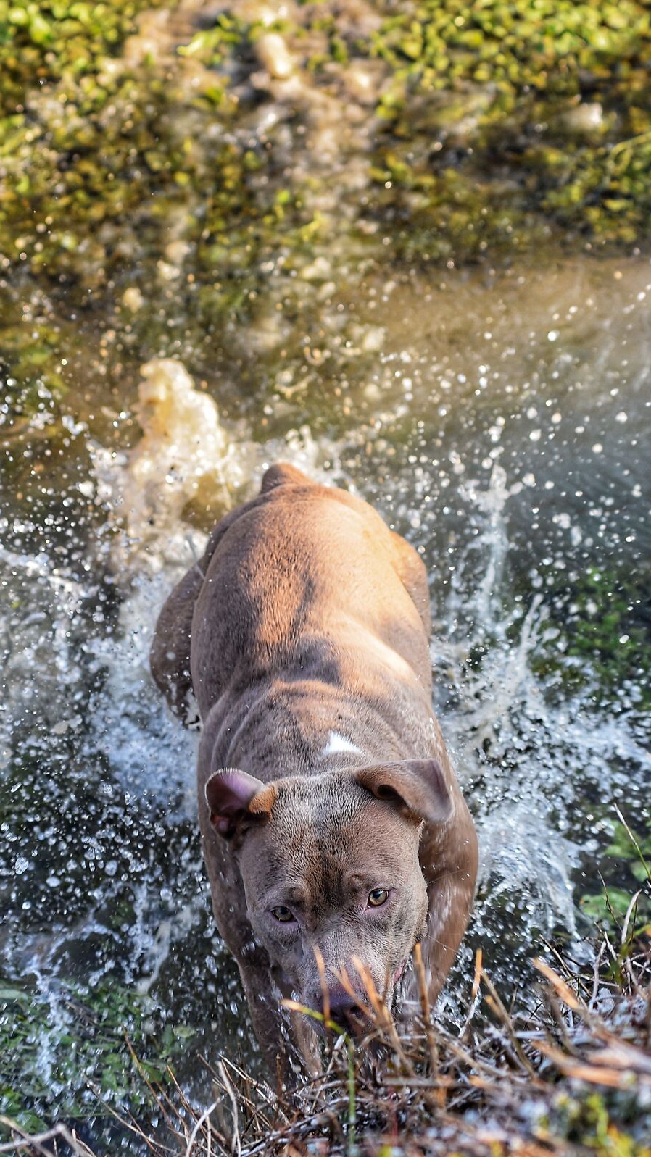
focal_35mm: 126
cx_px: 273
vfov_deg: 17.0
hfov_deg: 9.6
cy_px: 580
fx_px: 3868
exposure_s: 1/500
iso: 400
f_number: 5.6
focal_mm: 80
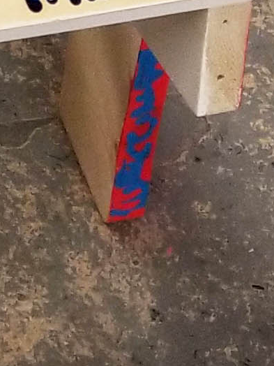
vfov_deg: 8.5
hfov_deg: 7.0
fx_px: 2111
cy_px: -661
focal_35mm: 200
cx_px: -397
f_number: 1.7
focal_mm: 4.25
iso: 160
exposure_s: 1/40
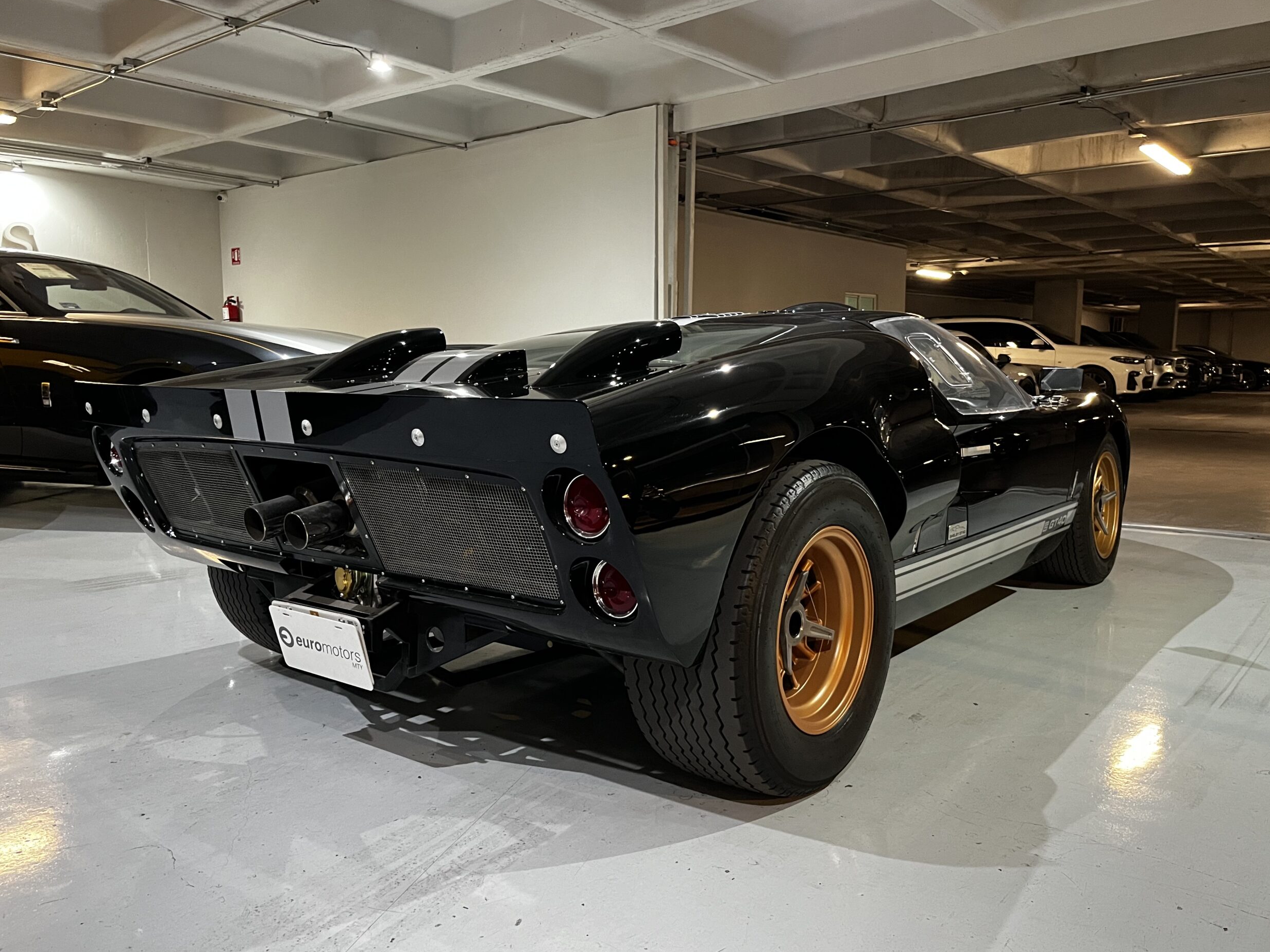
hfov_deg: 65.3
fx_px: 991
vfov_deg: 51.4
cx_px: 618
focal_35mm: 27
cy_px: 472
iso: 500
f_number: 1.6
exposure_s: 1/60
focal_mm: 5.1
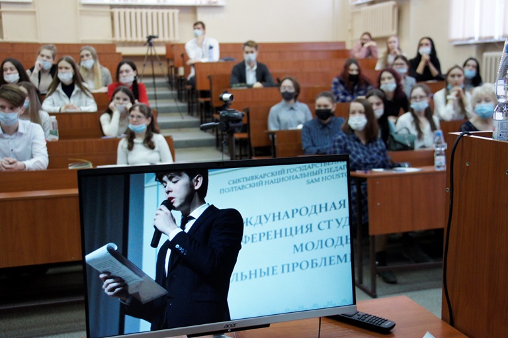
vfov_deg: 30.8
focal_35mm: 44
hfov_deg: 45.0
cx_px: 254
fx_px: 613
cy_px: 169
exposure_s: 1/160
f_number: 4.5
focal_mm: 29
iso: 1600
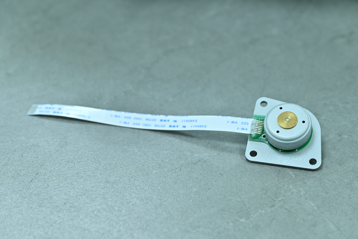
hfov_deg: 21.2
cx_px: 179
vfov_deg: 14.3
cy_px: 120
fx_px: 955
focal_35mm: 96
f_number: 7.1
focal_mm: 96
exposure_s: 1/100
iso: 800
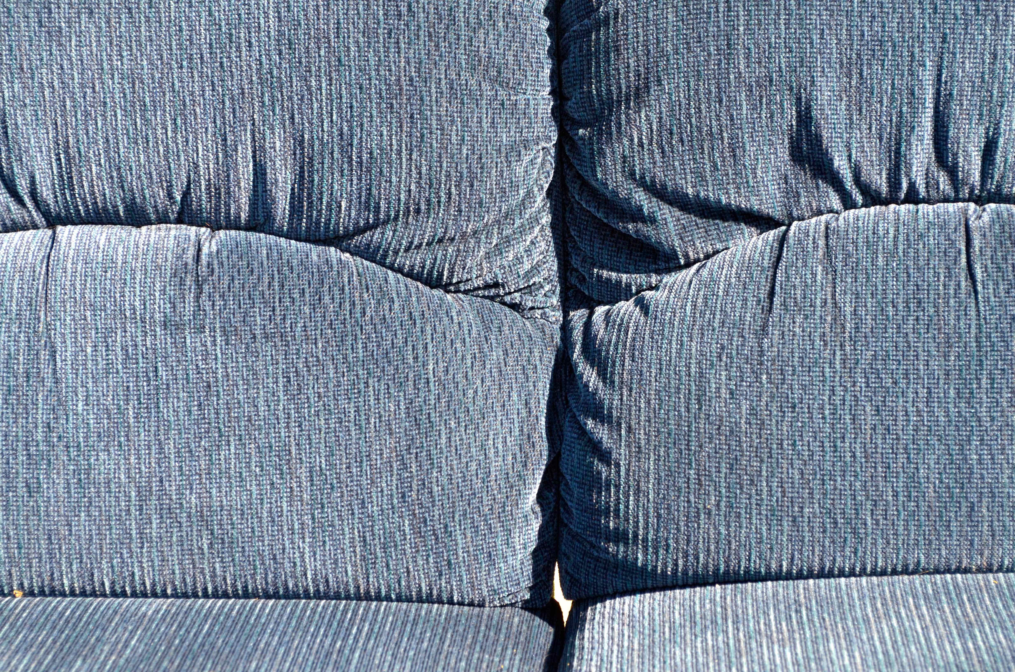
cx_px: 508
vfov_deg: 10.7
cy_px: 336
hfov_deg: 16.1
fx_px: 3587
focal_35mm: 128
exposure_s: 1/1000
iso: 800
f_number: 7.1
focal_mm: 85
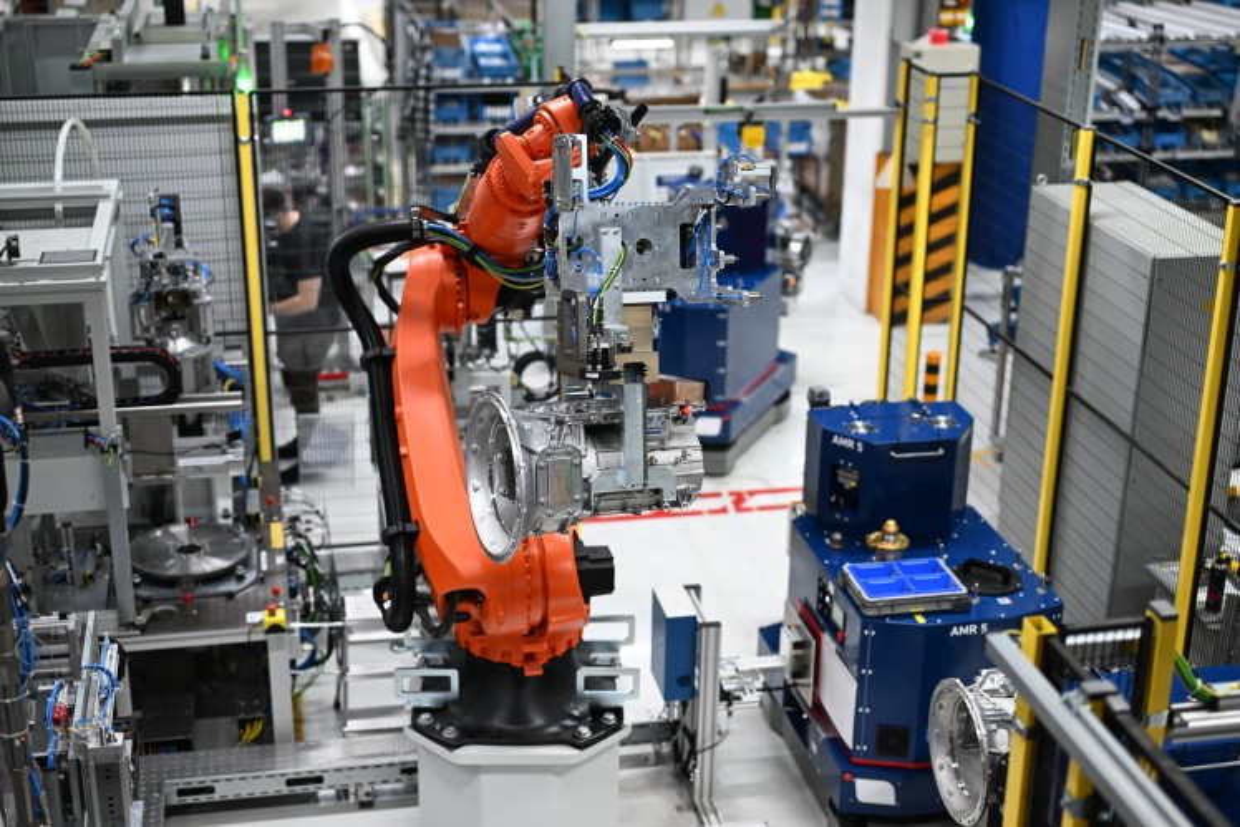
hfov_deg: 39.6
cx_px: 620
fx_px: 1722
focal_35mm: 50
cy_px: 414
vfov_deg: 27.0
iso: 500
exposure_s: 1/320
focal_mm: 50
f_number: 1.6
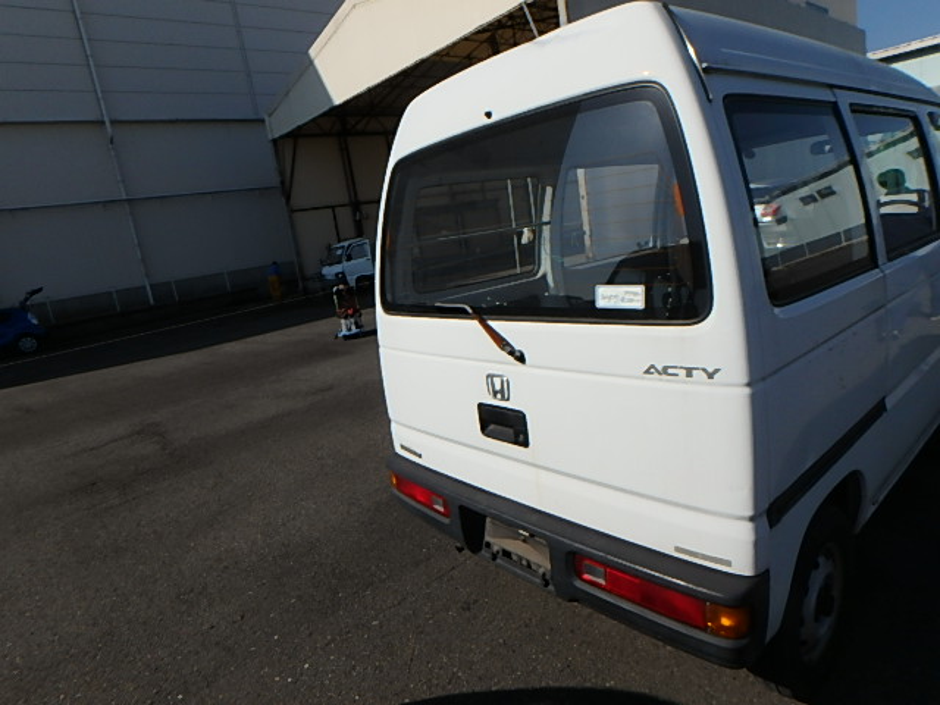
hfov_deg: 79.0
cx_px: 470
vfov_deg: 63.4
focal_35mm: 21
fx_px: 570
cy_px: 352
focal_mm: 3.7
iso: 125
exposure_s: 1/1250
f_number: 6
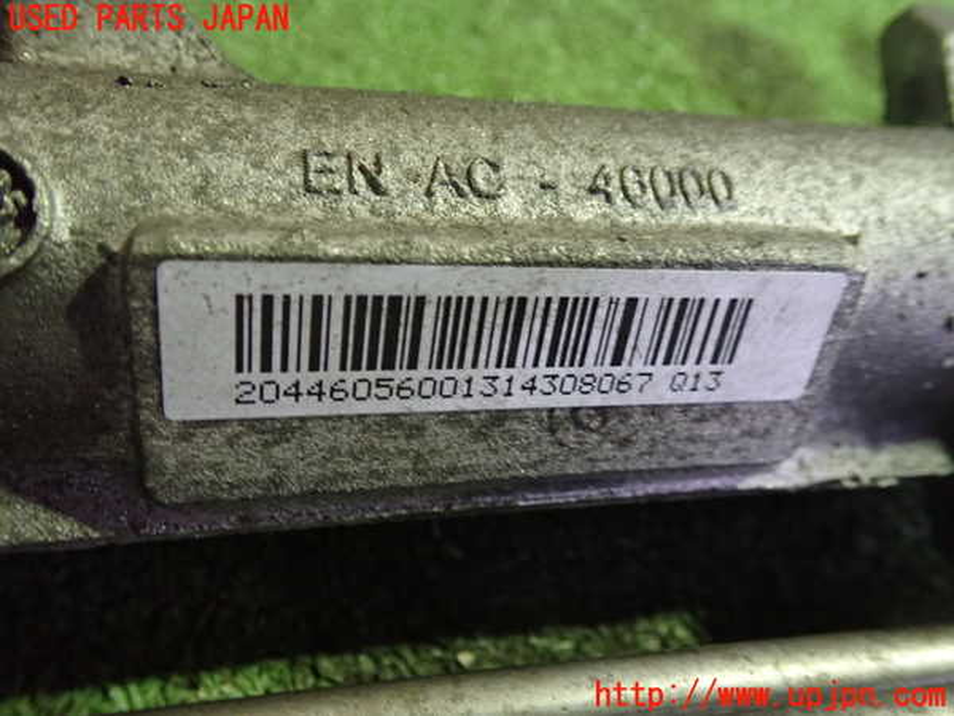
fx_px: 827
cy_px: 358
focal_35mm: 30
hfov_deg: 60.0
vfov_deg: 46.8
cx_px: 477
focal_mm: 5.4
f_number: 2.3
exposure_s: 1/30
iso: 800
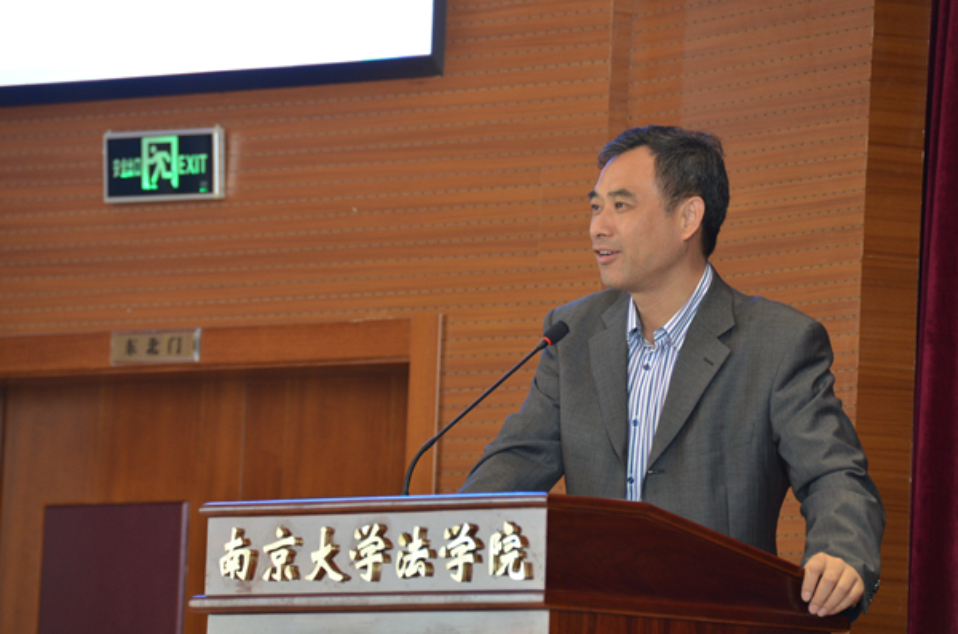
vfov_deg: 4.6
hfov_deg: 6.9
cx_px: 479
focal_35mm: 300
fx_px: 7964
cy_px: 317
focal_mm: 200
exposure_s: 1/60
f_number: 5.6
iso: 640
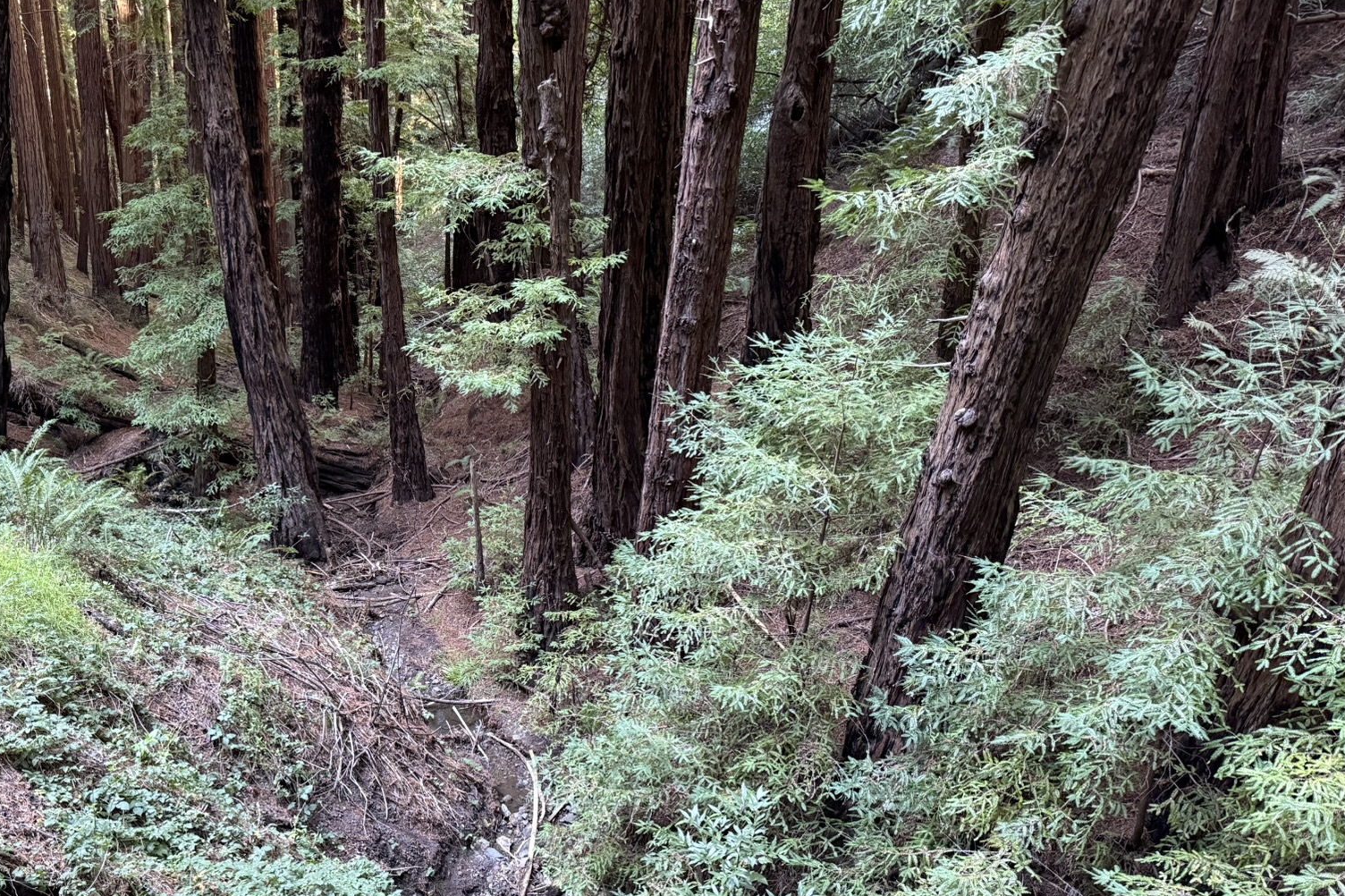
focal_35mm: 34
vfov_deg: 38.3
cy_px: 613
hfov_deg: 54.9
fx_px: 1270
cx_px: 468
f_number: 1.78
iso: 800
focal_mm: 6.76
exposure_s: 1/60
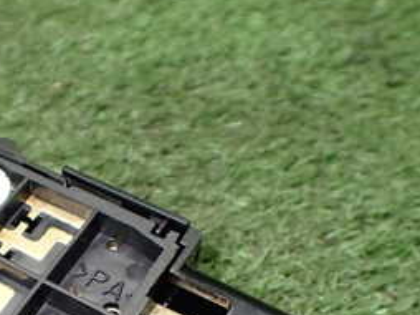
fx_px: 861
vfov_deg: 20.2
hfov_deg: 26.6
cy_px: 298
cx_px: 46
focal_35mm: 71
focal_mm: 5.4
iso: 500
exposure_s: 1/125
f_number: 2.3
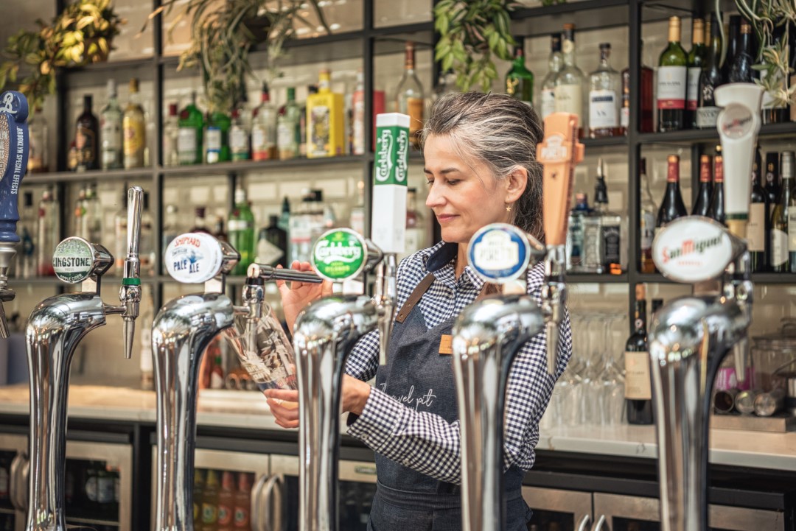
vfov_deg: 19.5
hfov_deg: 28.8
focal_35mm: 70
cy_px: 266
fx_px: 1548
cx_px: 398
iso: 640
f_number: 2.8
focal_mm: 70
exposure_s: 1/160
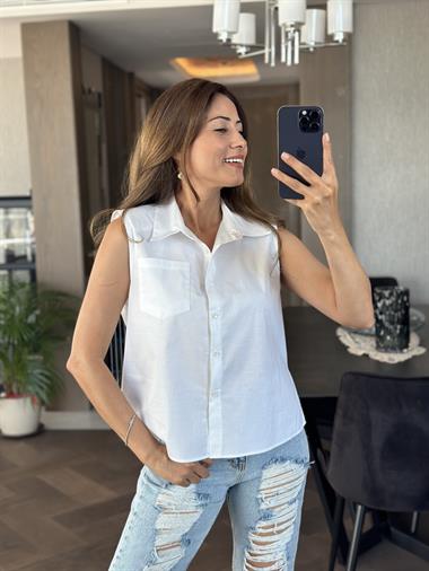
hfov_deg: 30.3
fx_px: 792
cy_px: 286
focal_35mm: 48
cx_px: 214
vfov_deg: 39.6
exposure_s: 1/150
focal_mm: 6.86
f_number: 1.78
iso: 125
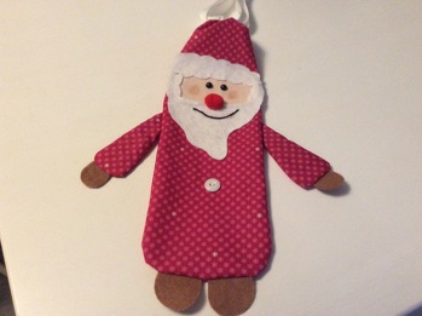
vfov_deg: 44.1
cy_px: 158
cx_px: 211
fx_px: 390
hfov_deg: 56.9
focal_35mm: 32
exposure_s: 1/17
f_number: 2.4
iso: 250
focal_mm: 3.3
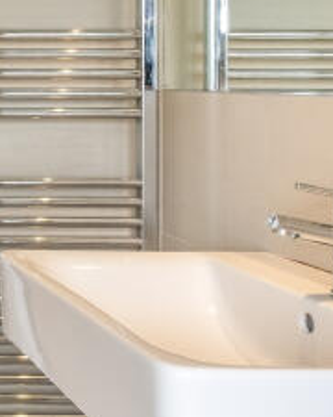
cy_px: 55
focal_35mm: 64
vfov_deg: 28.6
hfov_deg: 18.3
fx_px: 788
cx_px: -283
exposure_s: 1/60
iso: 200
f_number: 7.1
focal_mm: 10
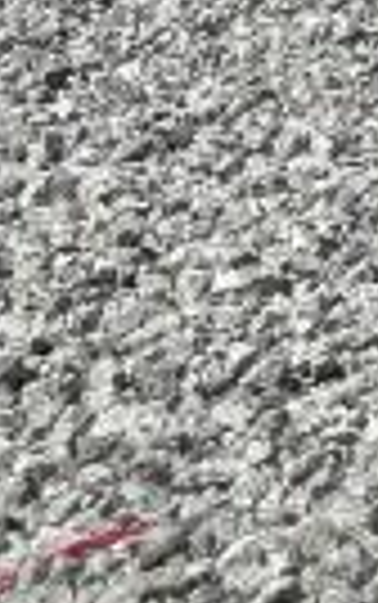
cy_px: -680
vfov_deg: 9.2
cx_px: 1382
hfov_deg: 5.6
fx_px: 3470
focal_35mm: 211
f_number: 1.6
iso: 50
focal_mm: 5.96
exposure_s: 1/5348
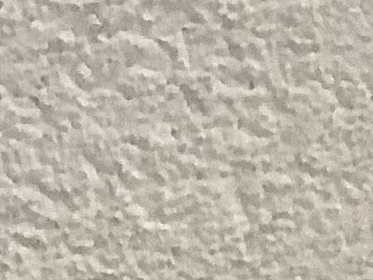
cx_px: -294
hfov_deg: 8.2
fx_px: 2521
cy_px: 869
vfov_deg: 5.9
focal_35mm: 234
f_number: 2.4
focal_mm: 3.3
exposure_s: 1/60
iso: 125
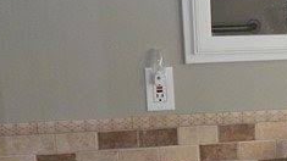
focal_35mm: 109
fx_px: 829
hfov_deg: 18.5
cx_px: 352
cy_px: 118
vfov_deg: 11.1
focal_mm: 4
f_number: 3
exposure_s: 1/30
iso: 200
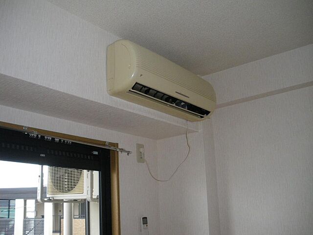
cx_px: 156
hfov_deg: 51.4
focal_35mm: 36
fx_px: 326
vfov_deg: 39.7
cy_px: 118
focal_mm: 6.3
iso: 400
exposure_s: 1/50
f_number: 3.5
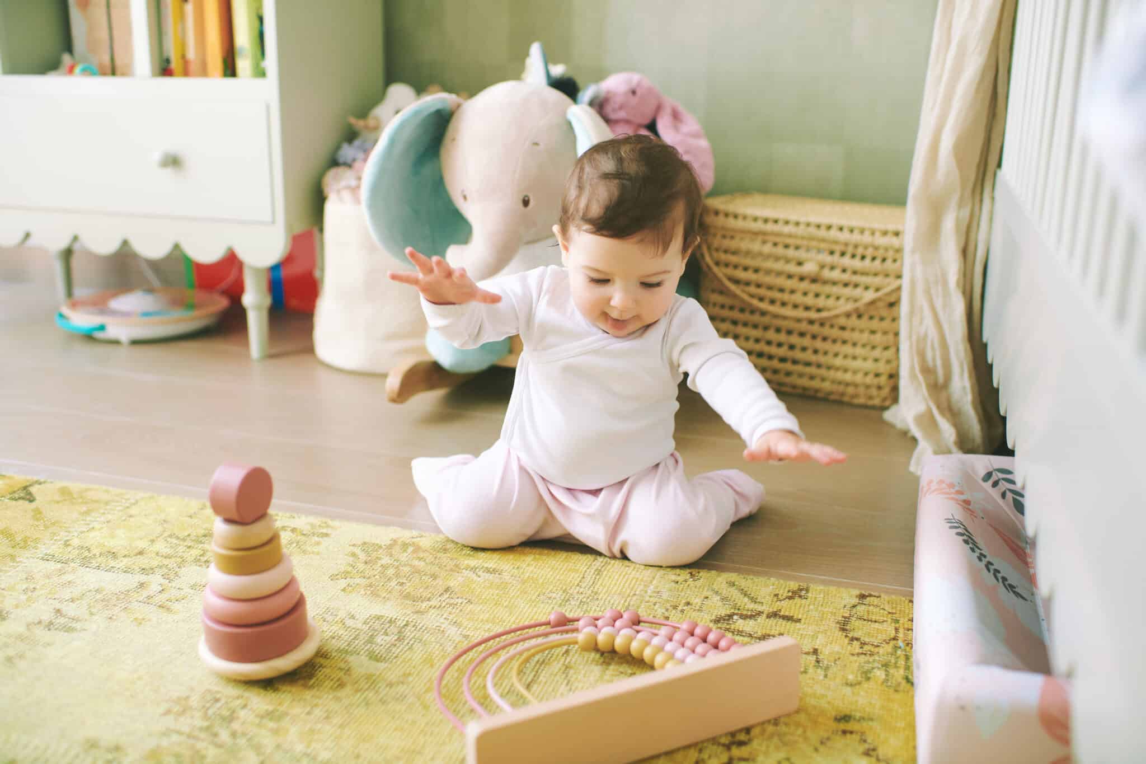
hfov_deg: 54.4
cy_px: 382
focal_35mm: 35
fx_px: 1114
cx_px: 573
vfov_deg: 37.8
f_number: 2.2
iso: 500
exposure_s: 1/320
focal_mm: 35
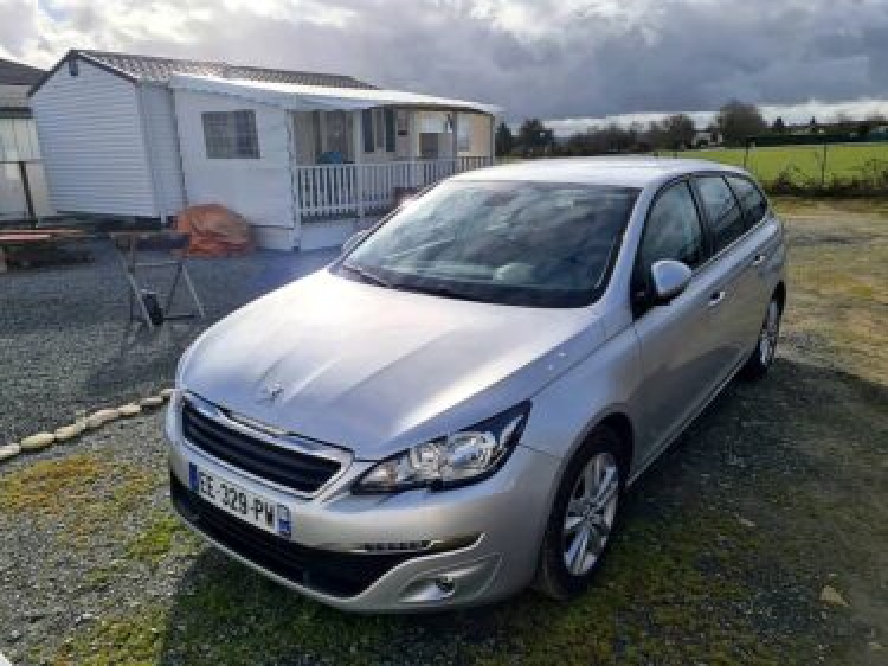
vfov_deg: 53.0
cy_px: 333
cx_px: 444
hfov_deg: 67.3
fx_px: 667
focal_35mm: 26
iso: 50
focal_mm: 5.4
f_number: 1.8
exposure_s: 1/5968
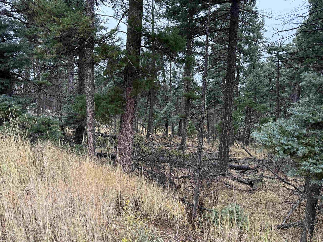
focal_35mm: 24
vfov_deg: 56.8
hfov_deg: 71.6
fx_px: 224
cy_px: 121
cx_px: 162
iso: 200
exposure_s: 1/79
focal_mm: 6.76
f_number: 1.78
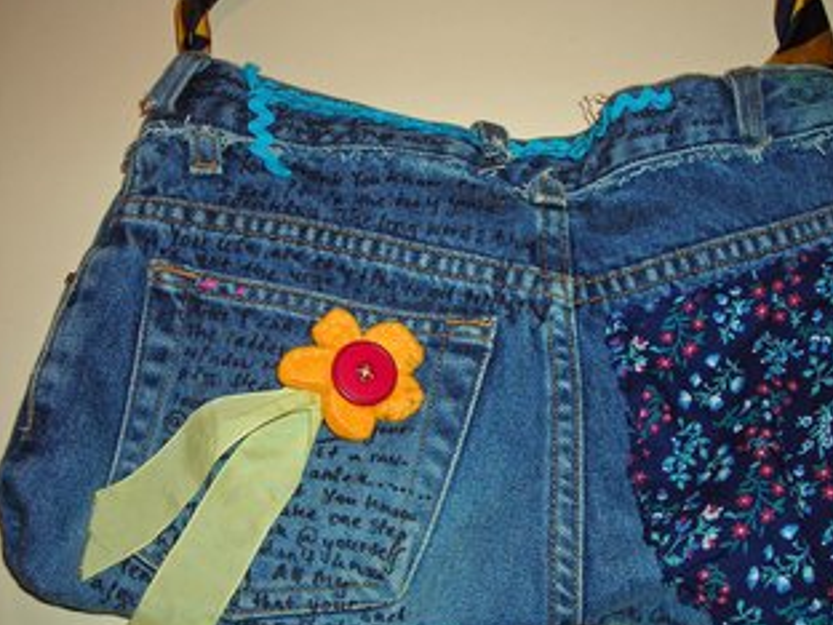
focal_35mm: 47
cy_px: 311
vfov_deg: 30.9
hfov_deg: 40.2
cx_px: 507
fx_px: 1131
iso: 50
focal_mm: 6.3
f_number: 3.2
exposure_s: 1/60.1
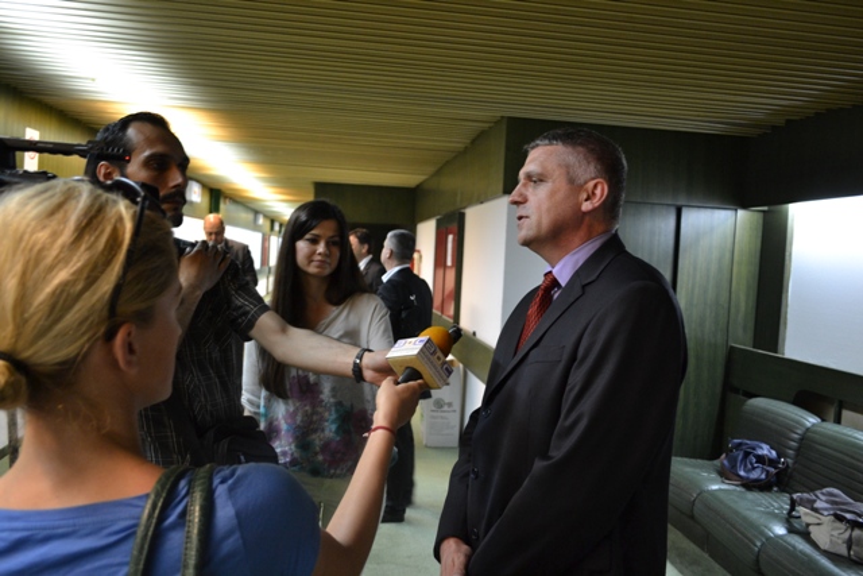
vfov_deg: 48.0
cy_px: 288
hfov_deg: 67.4
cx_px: 432
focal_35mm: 27
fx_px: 647
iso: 1000
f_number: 3.5
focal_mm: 18
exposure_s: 1/15
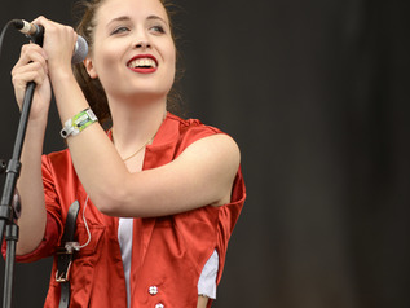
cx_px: 136
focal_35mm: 273
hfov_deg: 7.2
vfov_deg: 5.4
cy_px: 160
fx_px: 3235
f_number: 3.2
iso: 200
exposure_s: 1/320
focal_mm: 200
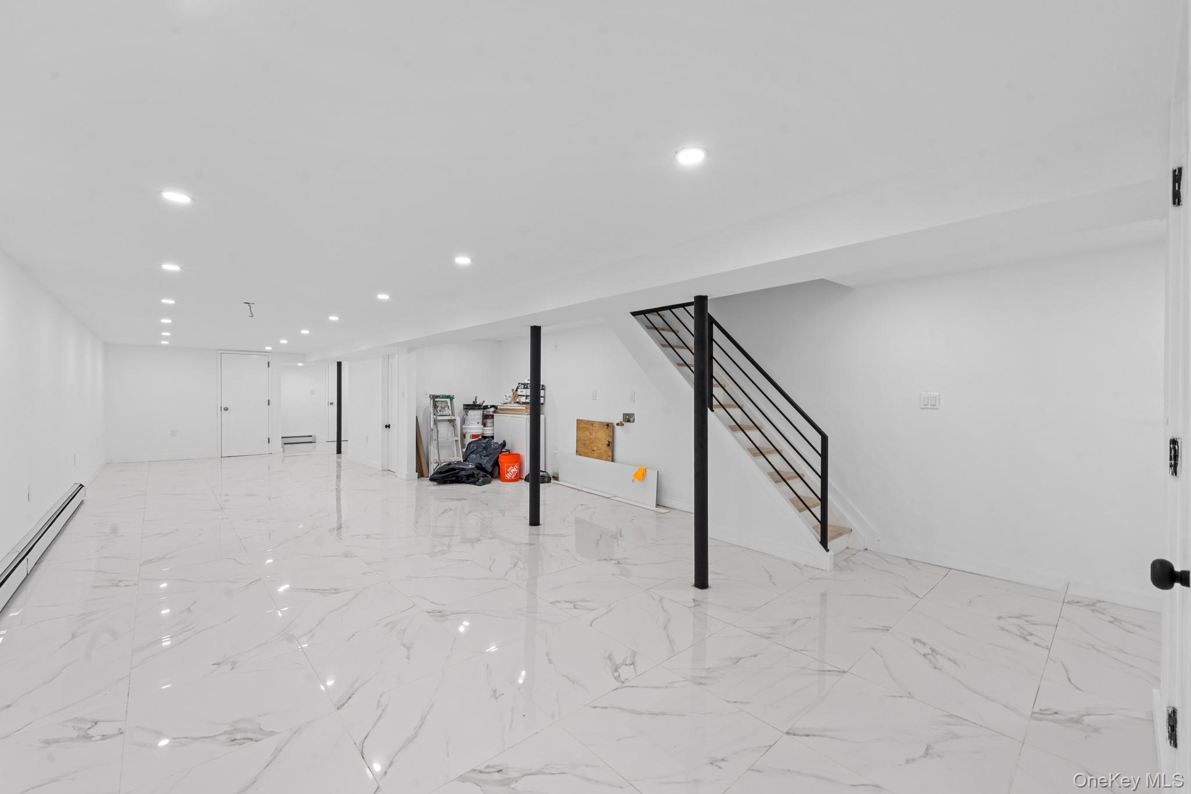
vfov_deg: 81.2
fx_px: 463
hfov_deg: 104.3
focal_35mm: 14
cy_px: 397
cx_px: 596
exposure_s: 1/2.5
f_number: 10
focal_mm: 14
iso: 250
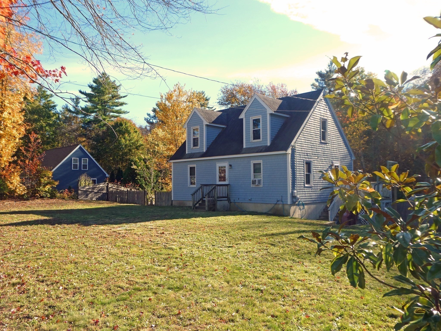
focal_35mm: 28
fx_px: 357
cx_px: 220
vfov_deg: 49.7
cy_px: 166
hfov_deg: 63.4
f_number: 3.5
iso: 80
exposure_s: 1/400
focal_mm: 5
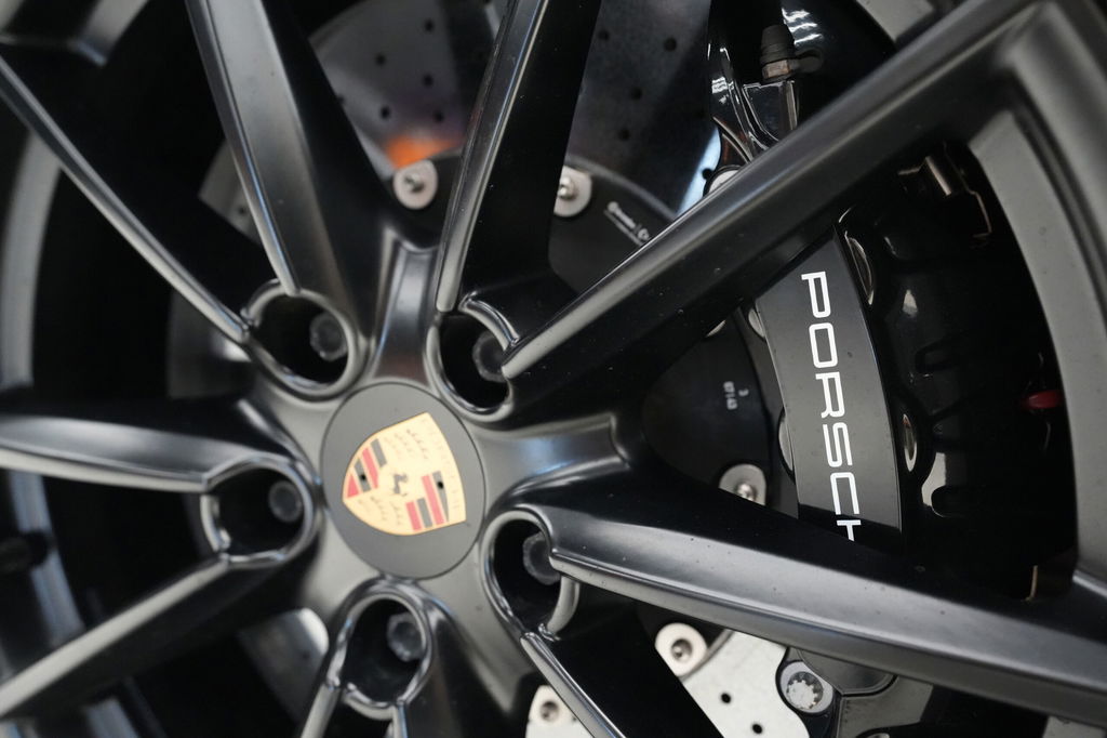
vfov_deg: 37.8
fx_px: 1076
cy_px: 369
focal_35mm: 35
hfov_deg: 54.4
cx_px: 554
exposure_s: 1/40
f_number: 4
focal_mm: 35
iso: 10000
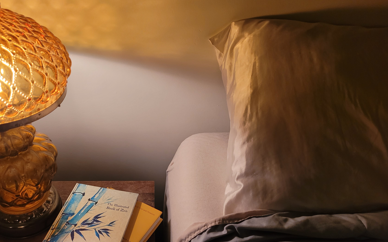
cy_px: 157
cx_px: 179
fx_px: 349
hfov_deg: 58.1
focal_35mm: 33
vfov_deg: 38.0
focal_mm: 5.4
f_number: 1.8
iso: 320
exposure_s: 1/40
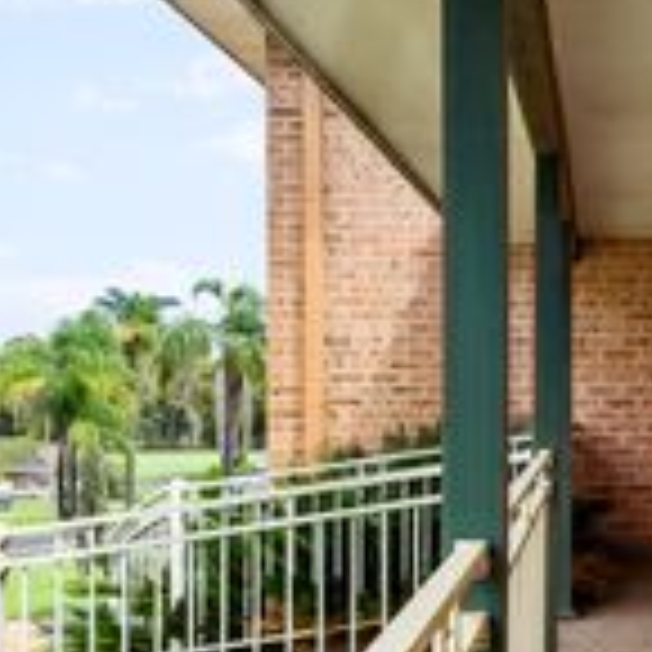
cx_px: 692
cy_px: 384
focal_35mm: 44
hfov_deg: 34.0
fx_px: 938
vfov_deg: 38.2
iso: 400
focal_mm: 16
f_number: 11
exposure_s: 1/125
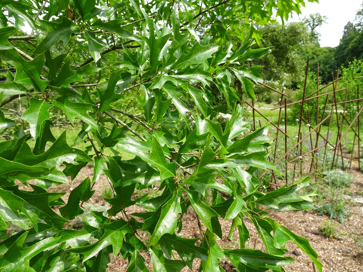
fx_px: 252
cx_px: 182
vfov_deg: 56.8
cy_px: 136
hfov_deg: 71.6
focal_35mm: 24
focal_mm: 4.1
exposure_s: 1/400
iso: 80
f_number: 3.5
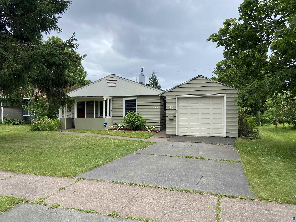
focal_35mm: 26
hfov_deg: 67.3
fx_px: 222
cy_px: 111
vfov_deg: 53.1
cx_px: 148
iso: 32
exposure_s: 1/1429
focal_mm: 4.25
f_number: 1.8
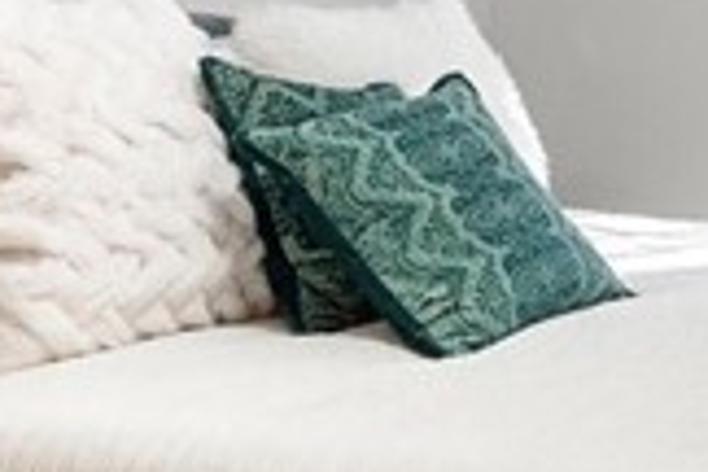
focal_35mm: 94
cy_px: 46
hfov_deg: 20.3
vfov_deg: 14.4
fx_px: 1849
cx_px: 857
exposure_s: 1/8
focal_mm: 14
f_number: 7.1
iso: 1000
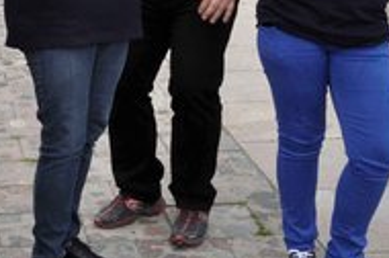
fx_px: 1219
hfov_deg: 17.5
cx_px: -35
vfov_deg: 11.9
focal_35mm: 113
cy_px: -23
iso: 640
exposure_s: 1/200
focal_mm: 22
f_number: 14
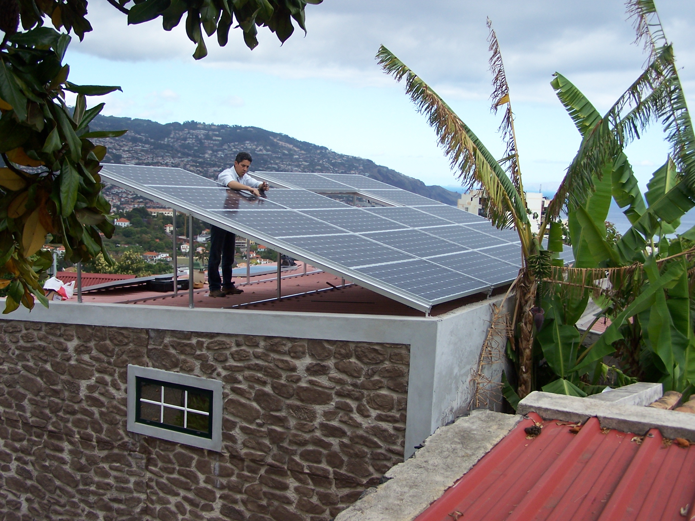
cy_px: 260
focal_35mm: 43
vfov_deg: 33.6
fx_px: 863
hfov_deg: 43.9
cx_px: 348
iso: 80
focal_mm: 7.1
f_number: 2.9
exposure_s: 1/500
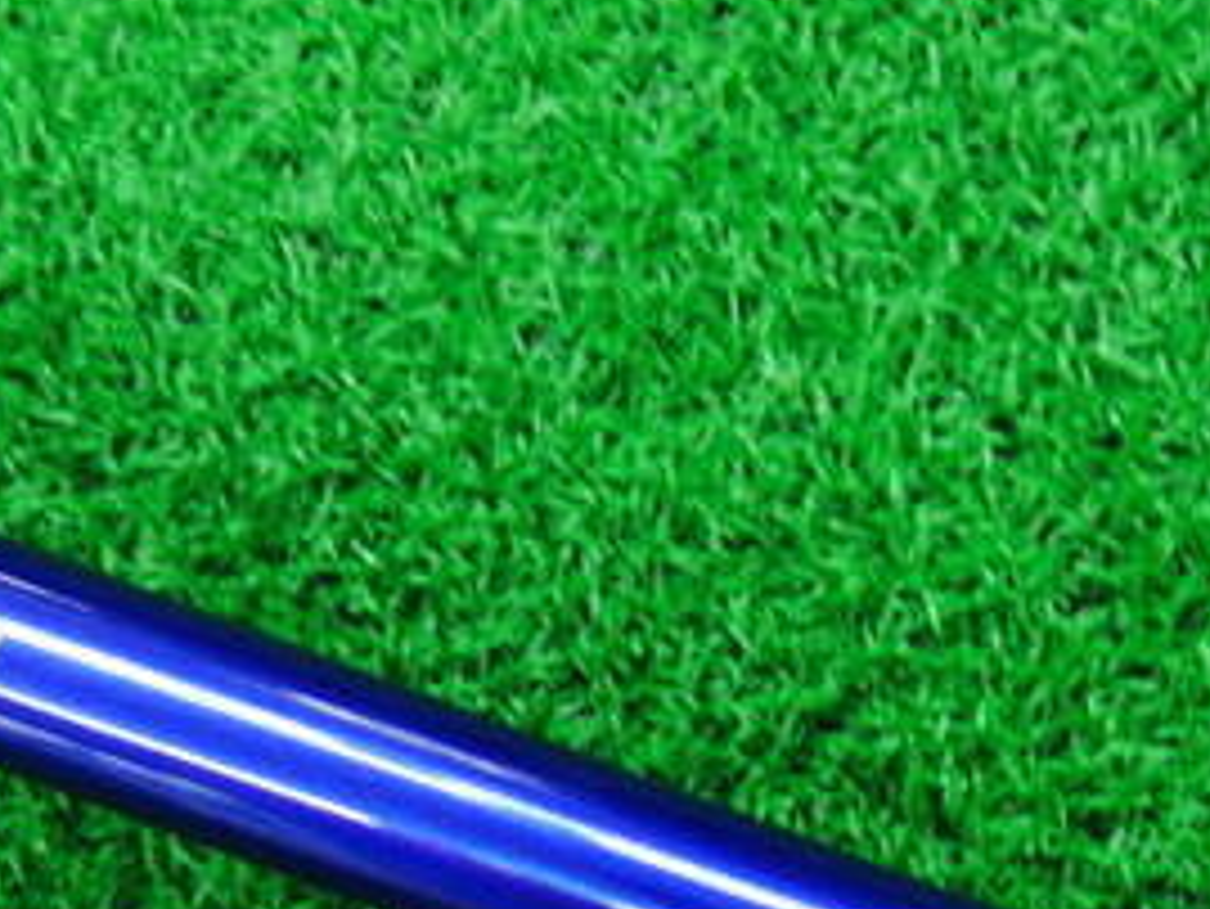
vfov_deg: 16.5
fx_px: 3077
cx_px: 729
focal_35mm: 88
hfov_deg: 22.2
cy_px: 864
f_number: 3.6
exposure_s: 1/25
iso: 400
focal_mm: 6.42
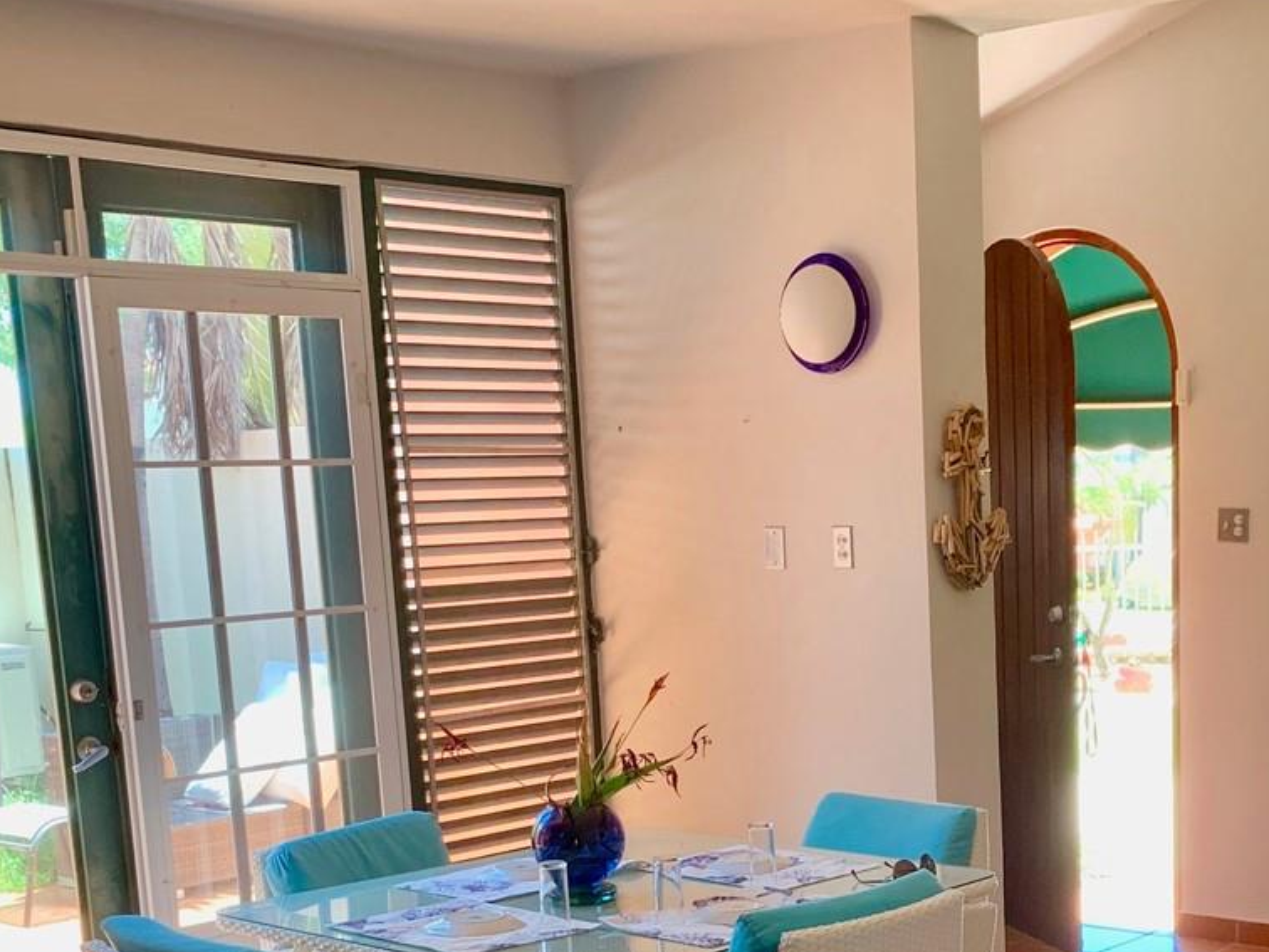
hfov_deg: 34.1
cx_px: 979
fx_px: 2016
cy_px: 883
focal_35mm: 55
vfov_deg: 25.6
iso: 80
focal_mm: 4.25
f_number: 1.8
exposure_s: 1/121
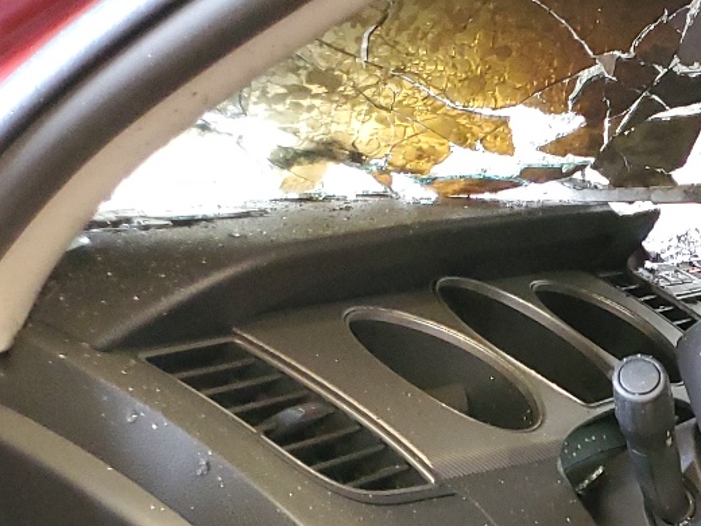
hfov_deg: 20.8
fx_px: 1620
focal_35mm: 80
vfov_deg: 17.5
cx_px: 1046
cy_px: 654
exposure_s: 1/20
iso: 293
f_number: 1.5
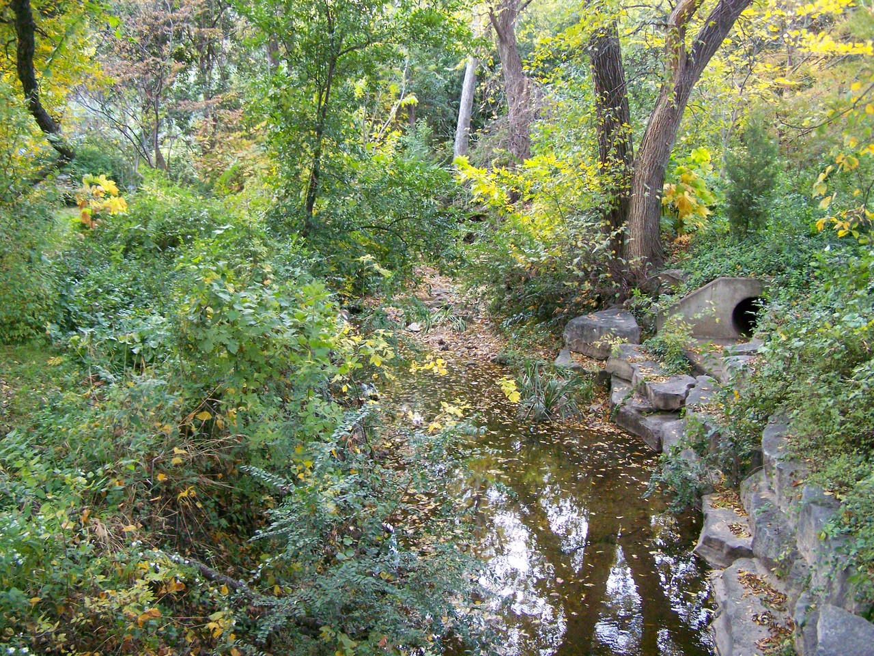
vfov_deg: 37.7
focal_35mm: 38
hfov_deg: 49.0
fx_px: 960
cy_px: 328
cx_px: 437
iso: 400
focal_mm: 6.3
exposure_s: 1/160
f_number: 2.8
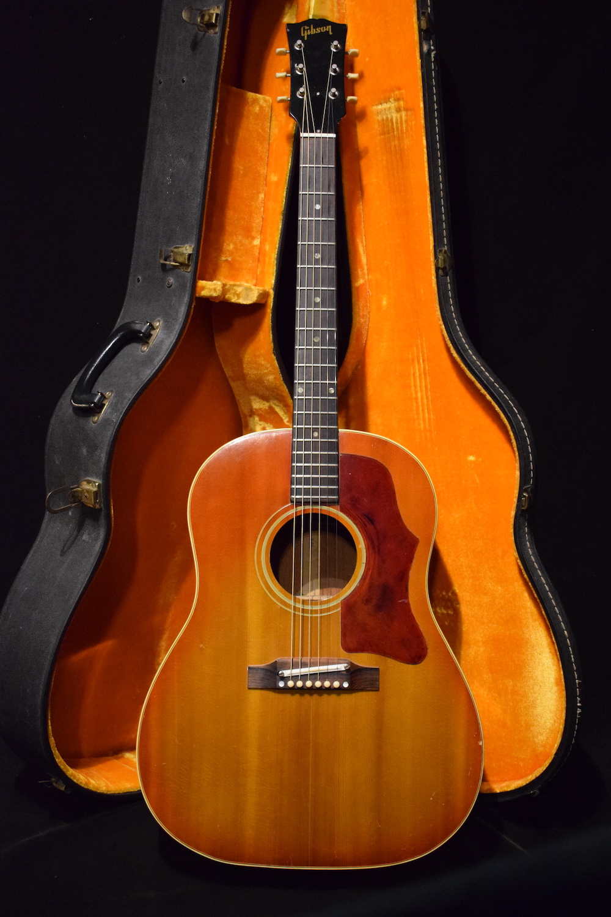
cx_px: 306
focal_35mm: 48
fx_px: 1222
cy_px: 458
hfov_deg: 28.1
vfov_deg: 41.1
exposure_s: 1/60
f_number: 4.5
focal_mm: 32
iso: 5000
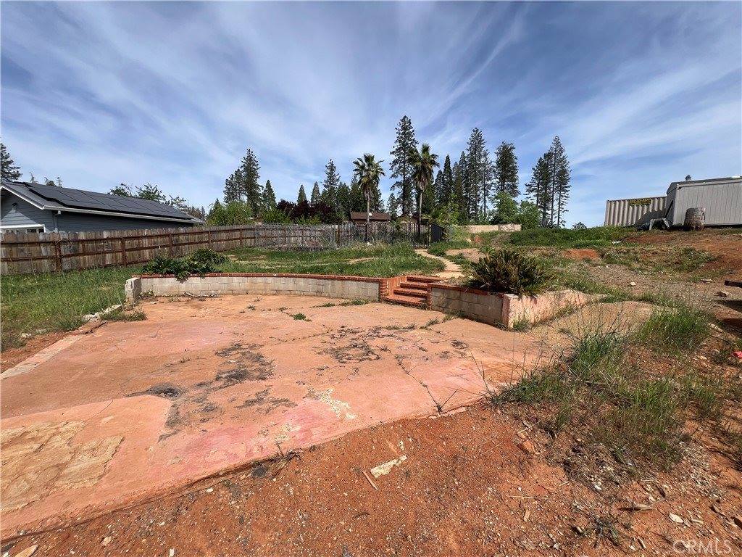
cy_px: 278
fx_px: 279
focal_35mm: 13
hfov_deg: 106.2
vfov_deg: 89.9
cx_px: 371
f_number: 1.8
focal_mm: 1.57
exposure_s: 1/2053
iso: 32
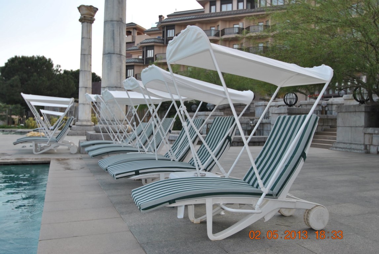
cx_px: 190
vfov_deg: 43.7
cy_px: 127
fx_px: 316
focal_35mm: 30
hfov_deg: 61.9
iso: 100
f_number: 4.5
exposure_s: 1/200
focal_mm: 20
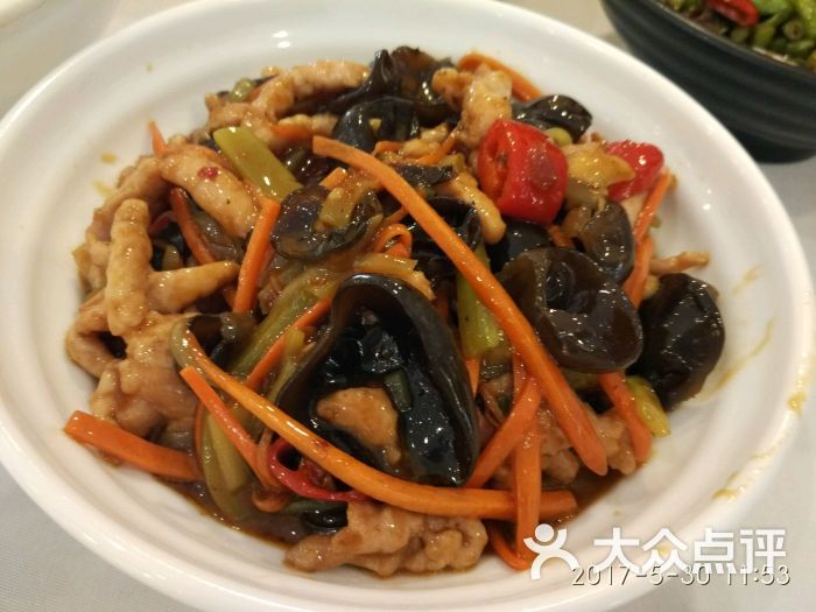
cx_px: 408
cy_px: 306
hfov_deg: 60.0
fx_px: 707
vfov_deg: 46.8
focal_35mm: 30
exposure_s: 1/20
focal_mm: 4.12
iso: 521
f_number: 2
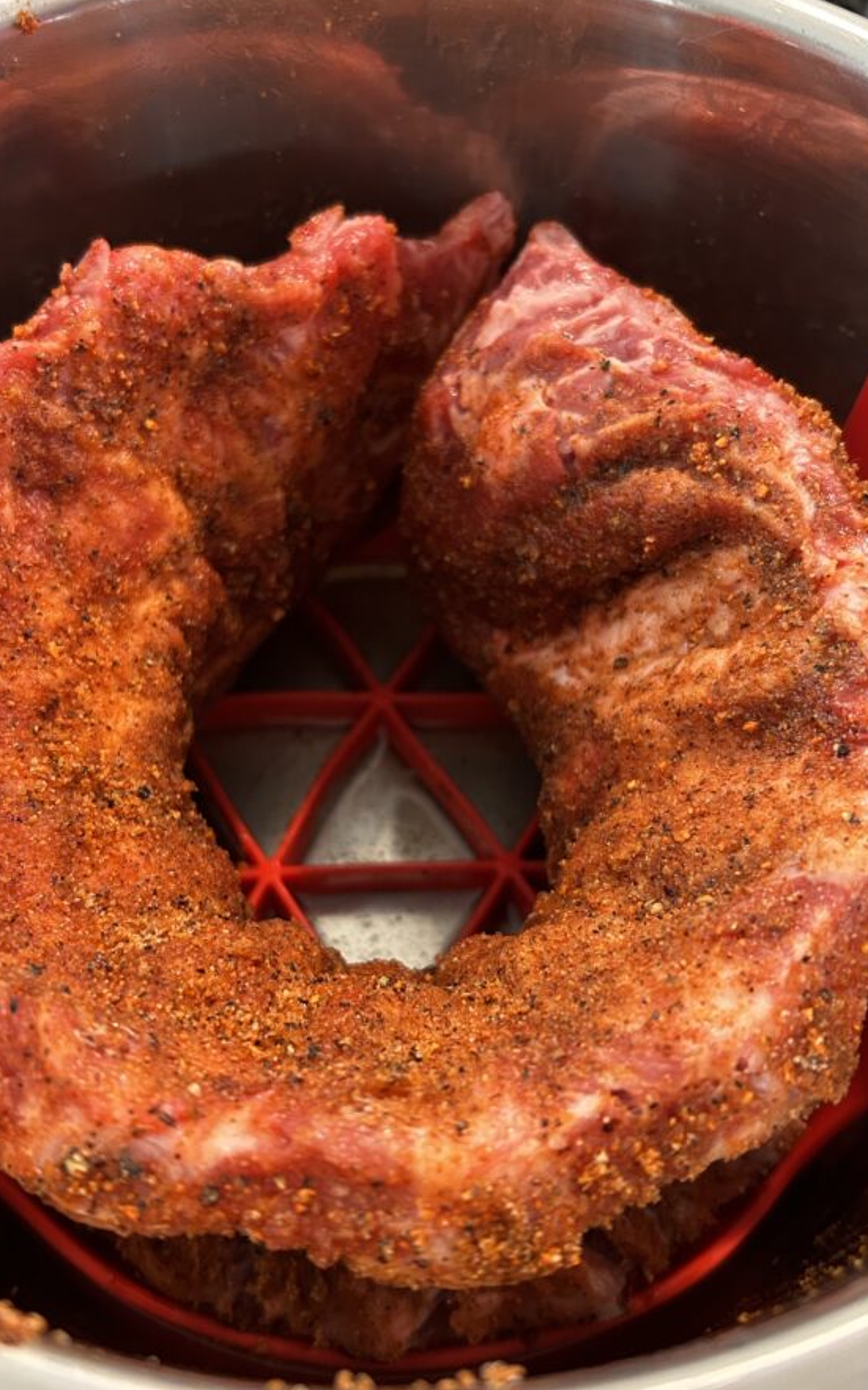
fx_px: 1212
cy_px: 742
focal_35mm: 32
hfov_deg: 39.4
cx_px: 384
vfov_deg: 59.6
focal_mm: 5.7
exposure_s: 1/60
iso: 320
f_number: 1.5
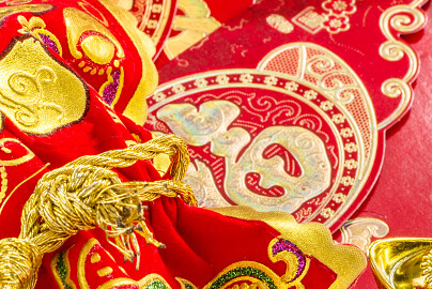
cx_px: 232
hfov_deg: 10.8
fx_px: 2282
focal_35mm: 190
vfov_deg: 7.2
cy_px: 399
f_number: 16
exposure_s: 1/2
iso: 100
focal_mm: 60
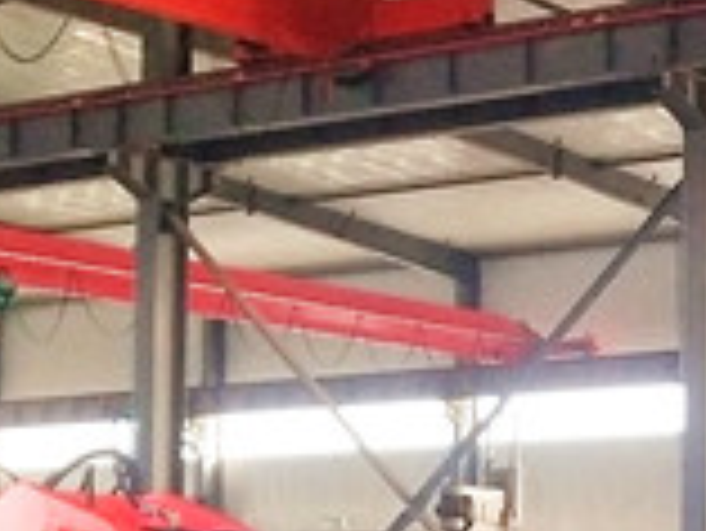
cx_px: 688
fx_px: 3123
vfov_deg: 9.7
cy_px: 486
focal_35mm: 153
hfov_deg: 12.8
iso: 245
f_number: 1.8
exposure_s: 1/100
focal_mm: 3.95
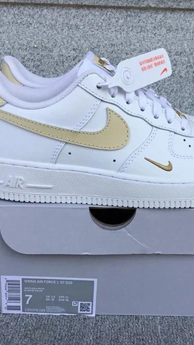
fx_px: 421
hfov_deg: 25.9
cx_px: 118
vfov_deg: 44.6
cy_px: 175
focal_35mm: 46
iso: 25
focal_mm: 3.3
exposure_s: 1/558
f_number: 2.4
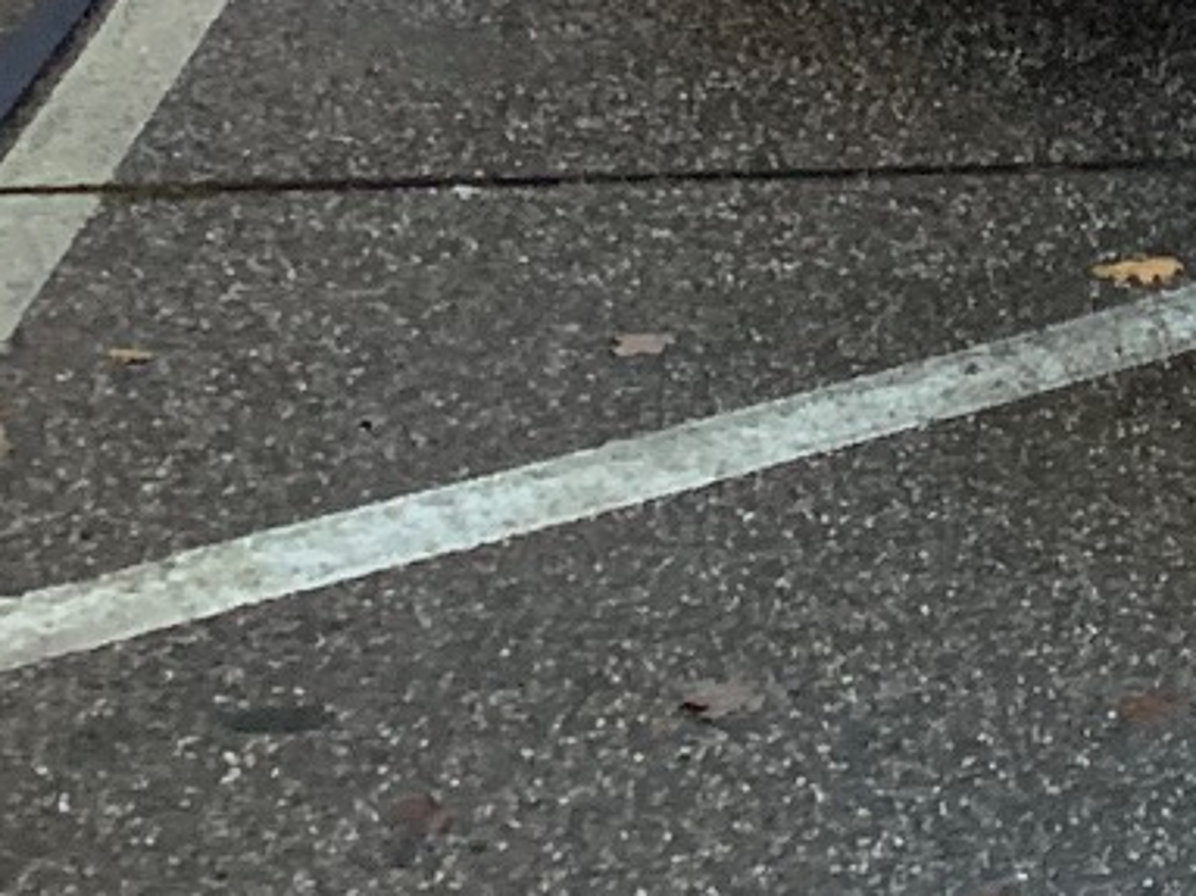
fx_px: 4732
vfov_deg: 9.5
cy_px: -1314
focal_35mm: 137
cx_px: 1586
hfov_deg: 13.8
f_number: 1.8
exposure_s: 1/25
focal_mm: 4.25
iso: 320
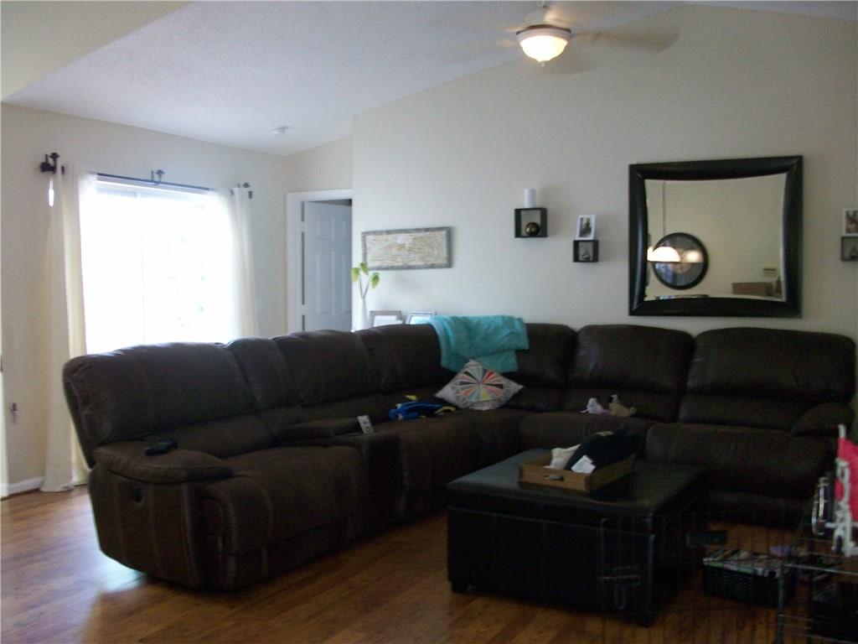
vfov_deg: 41.8
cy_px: 322
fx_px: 843
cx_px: 429
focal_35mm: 34
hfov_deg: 54.0
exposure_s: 1/24
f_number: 2.8
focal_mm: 5.7
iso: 160
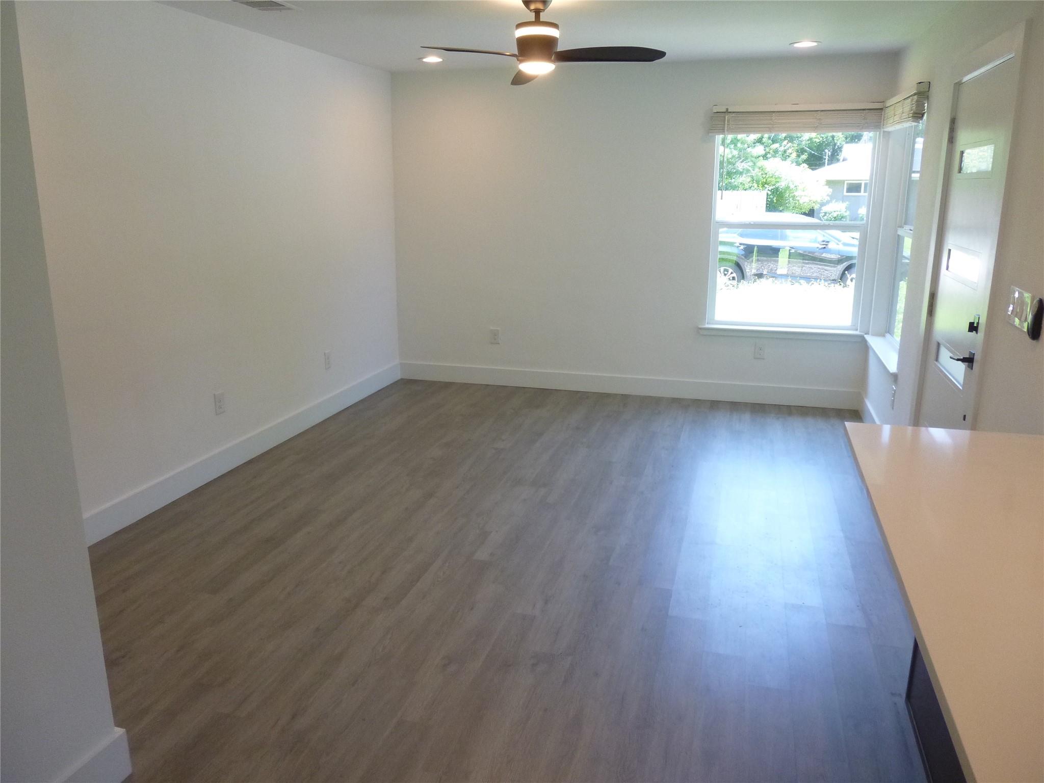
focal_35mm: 25
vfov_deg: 54.9
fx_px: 754
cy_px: 392
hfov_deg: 69.4
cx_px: 522
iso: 200
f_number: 3.1
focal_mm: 4.5
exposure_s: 1/60
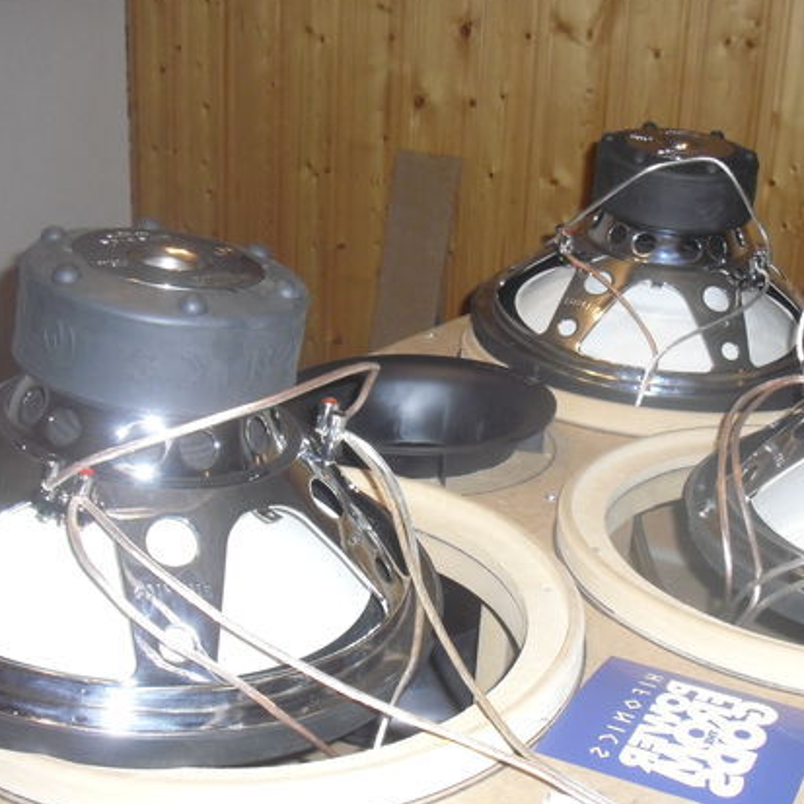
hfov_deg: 32.4
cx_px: 555
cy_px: 438
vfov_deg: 32.8
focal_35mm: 52
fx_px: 1366
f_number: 2.8
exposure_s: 1/60
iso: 200
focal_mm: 6.2
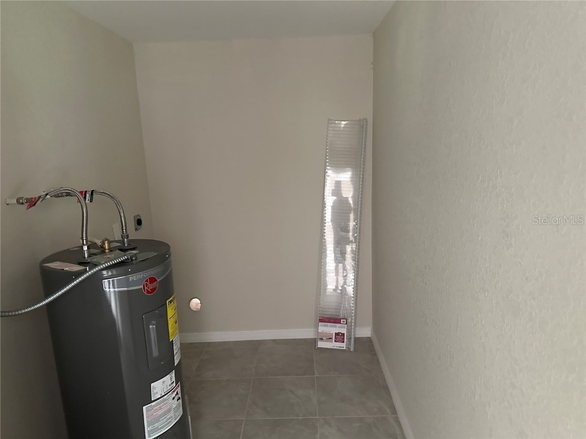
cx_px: 293
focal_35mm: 24
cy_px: 220
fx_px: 406
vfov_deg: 56.8
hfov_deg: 71.6
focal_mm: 6.86
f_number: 1.78
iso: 1000
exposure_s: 1/40
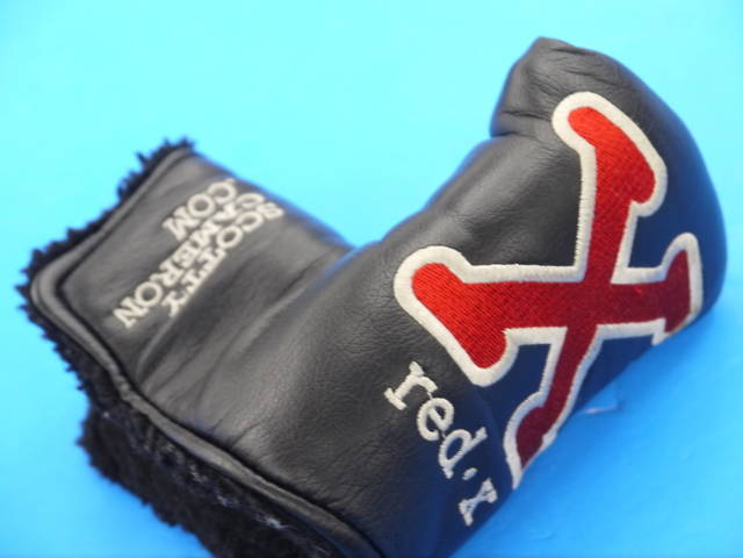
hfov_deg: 23.3
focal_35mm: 84
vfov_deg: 17.6
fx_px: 1803
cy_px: 279
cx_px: 372
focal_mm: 42
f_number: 5.6
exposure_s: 1/60
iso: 800
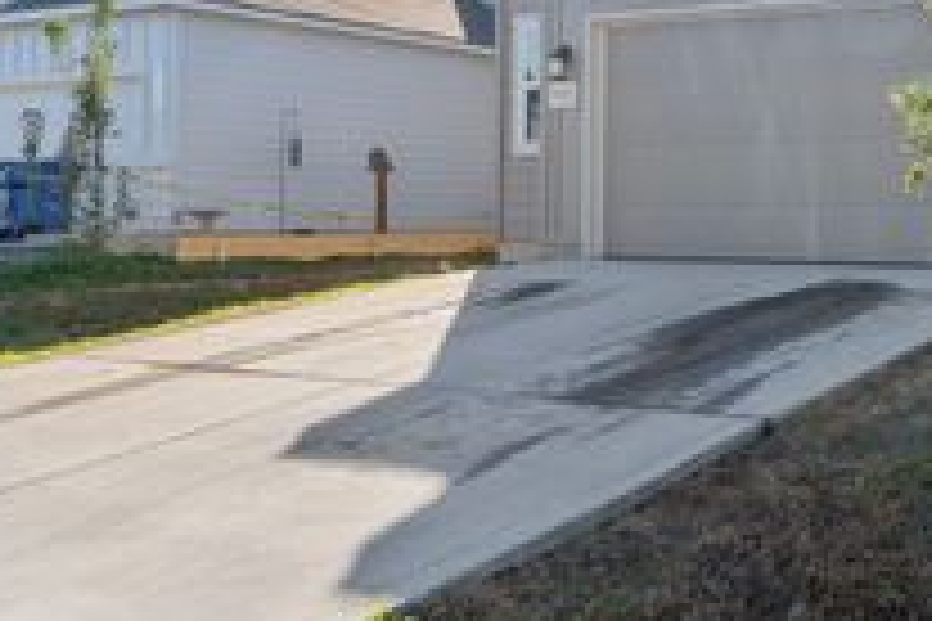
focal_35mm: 47
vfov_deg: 28.3
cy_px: 196
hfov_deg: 36.2
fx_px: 1222
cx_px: 995
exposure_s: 1/125
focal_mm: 13
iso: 200
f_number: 9
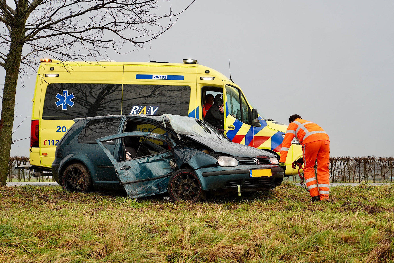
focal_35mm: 114
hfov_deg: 17.9
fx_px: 1248
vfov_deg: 12.0
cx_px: 181
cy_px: 141
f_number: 4
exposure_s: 1/125
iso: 160
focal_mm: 105
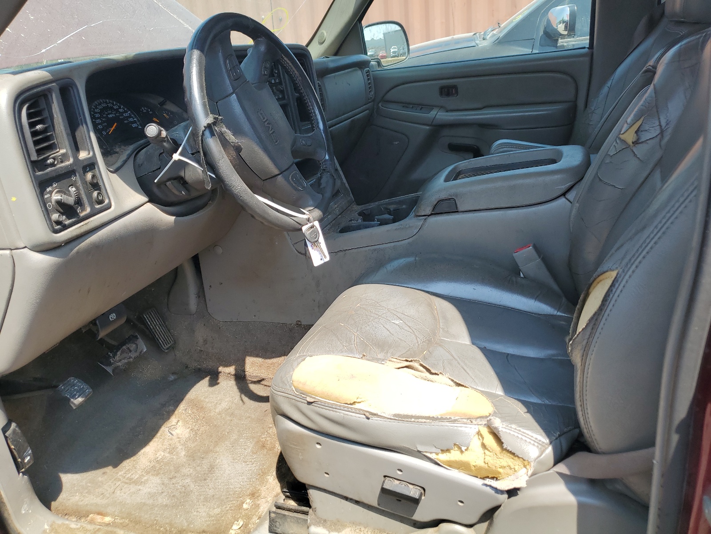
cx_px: 356
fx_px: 534
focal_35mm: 26
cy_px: 267
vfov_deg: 53.1
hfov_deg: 67.3
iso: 50
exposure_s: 1/909
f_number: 1.5
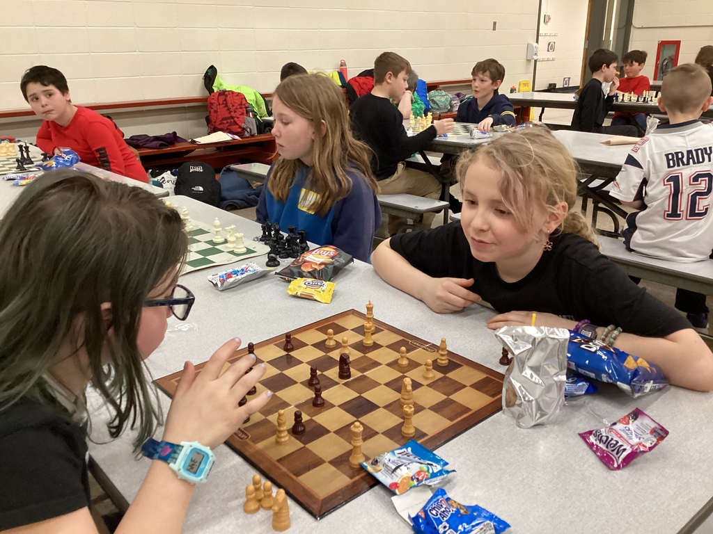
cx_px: 356
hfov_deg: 58.4
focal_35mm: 31
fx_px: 639
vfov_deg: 45.4
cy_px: 267
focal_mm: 3.3
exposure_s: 1/60
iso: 400
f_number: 2.4
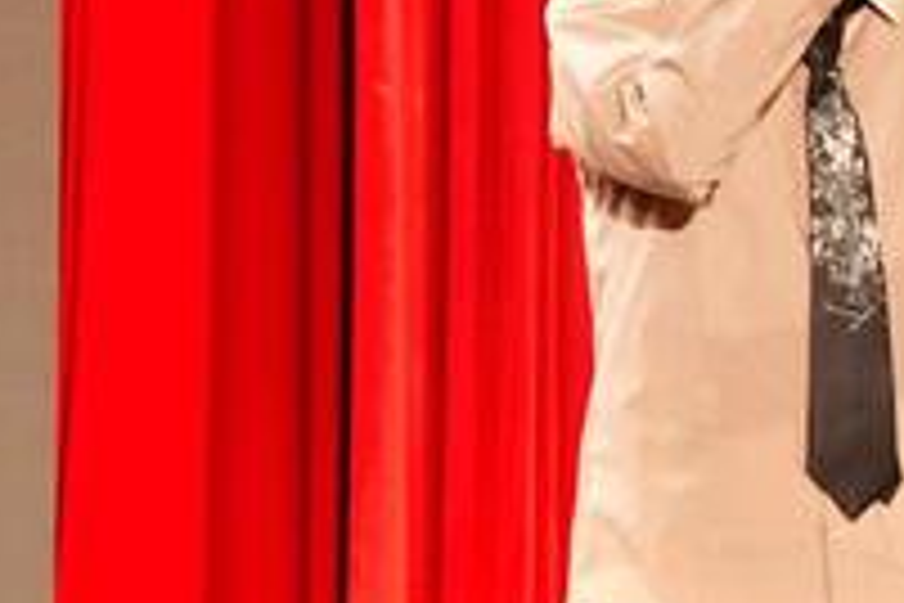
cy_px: 488
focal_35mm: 366
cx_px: 1538
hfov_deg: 5.6
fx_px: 9190
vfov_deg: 3.8
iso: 3200
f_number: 5
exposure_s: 1/125
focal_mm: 70
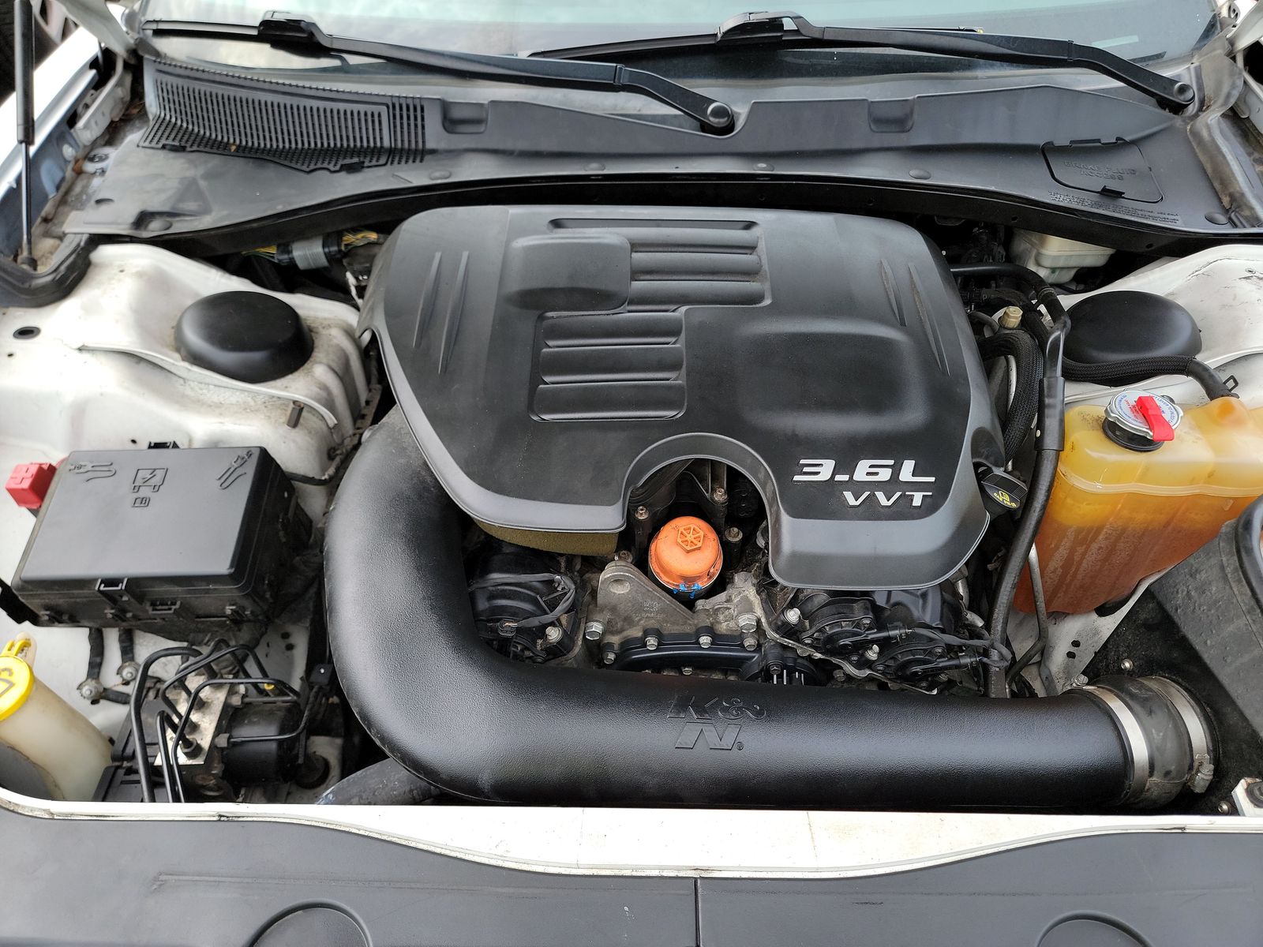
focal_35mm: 24
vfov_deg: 56.8
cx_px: 632
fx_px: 876
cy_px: 474
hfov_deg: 71.6
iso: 50
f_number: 1.8
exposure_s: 1/141
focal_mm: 6.7
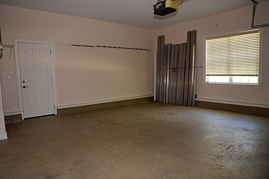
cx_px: 134
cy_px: 90
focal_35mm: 24
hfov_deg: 73.7
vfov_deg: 53.2
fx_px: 179
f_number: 16
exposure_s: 1/1.3
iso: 200
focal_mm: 24
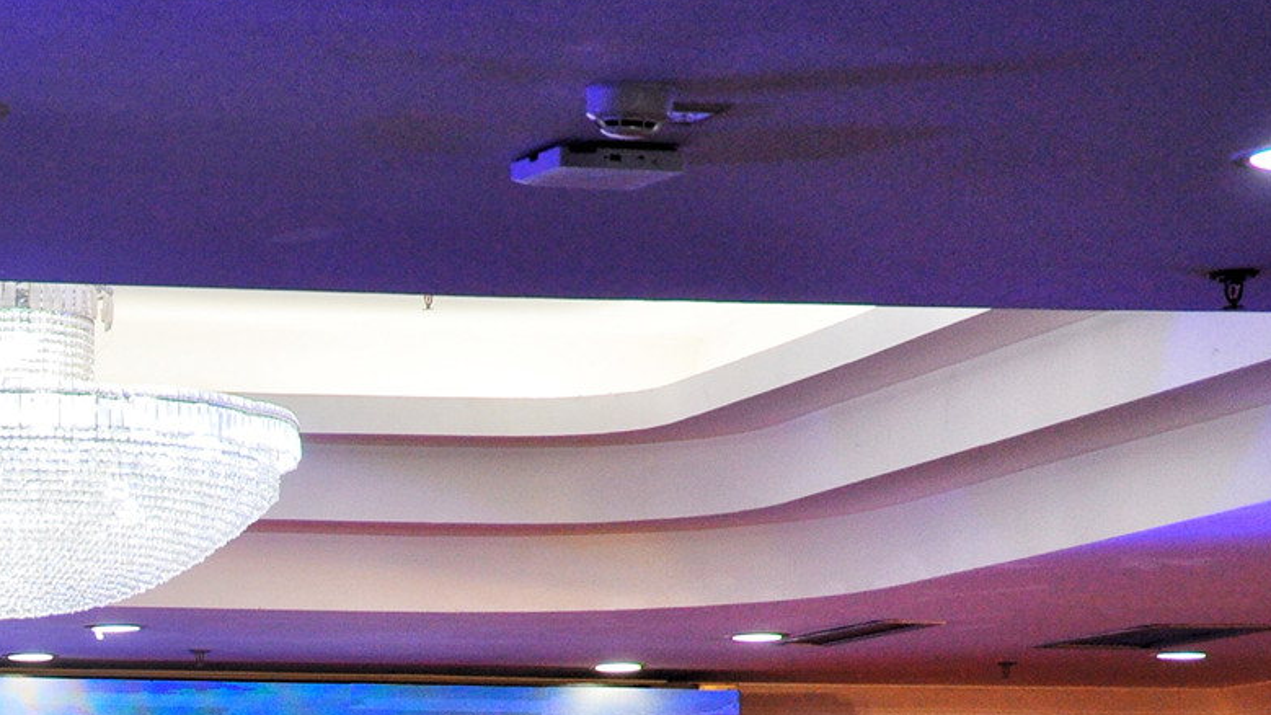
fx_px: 4347
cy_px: 971
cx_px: -132
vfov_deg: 9.2
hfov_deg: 16.1
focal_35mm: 129
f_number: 4.2
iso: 400
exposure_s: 1/80
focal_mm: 32
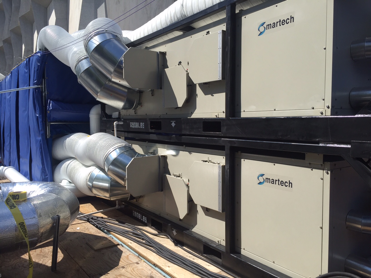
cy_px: 139
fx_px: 311
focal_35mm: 29
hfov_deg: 61.7
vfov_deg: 48.2
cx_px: 186
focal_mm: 4.15
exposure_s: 1/1721
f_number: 2.2
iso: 32
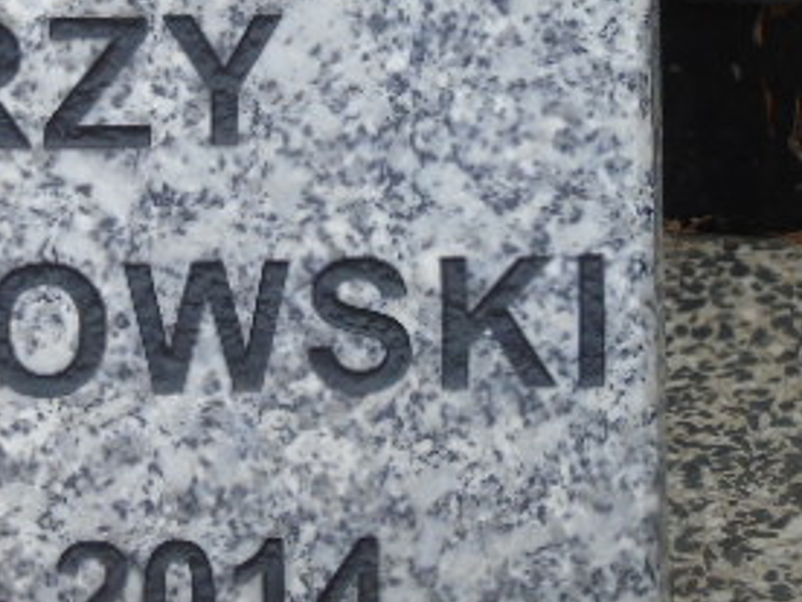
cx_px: -32
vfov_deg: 3.0
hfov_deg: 4.0
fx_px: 11399
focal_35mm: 492
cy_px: 215
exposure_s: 1/125
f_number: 4.7
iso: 160
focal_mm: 38
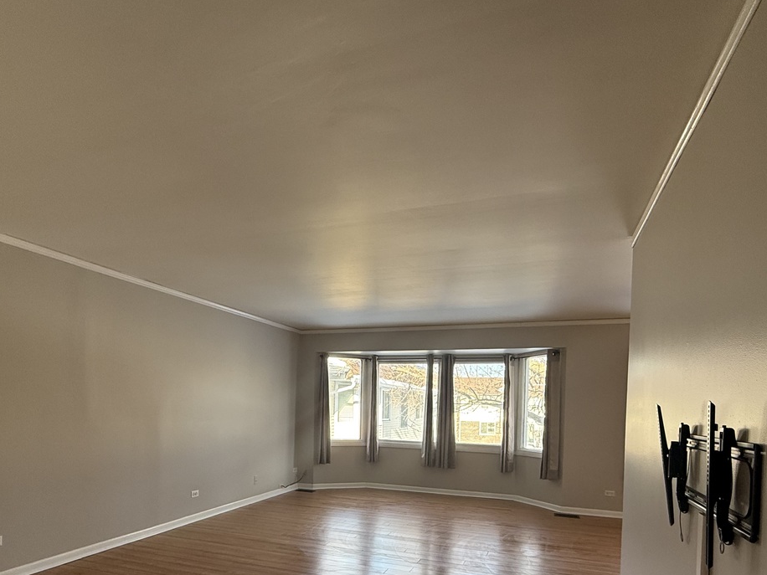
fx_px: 487
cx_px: 374
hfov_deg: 76.4
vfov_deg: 58.3
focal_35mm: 22
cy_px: 423
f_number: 2.2
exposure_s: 1/99
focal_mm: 2.22
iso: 100
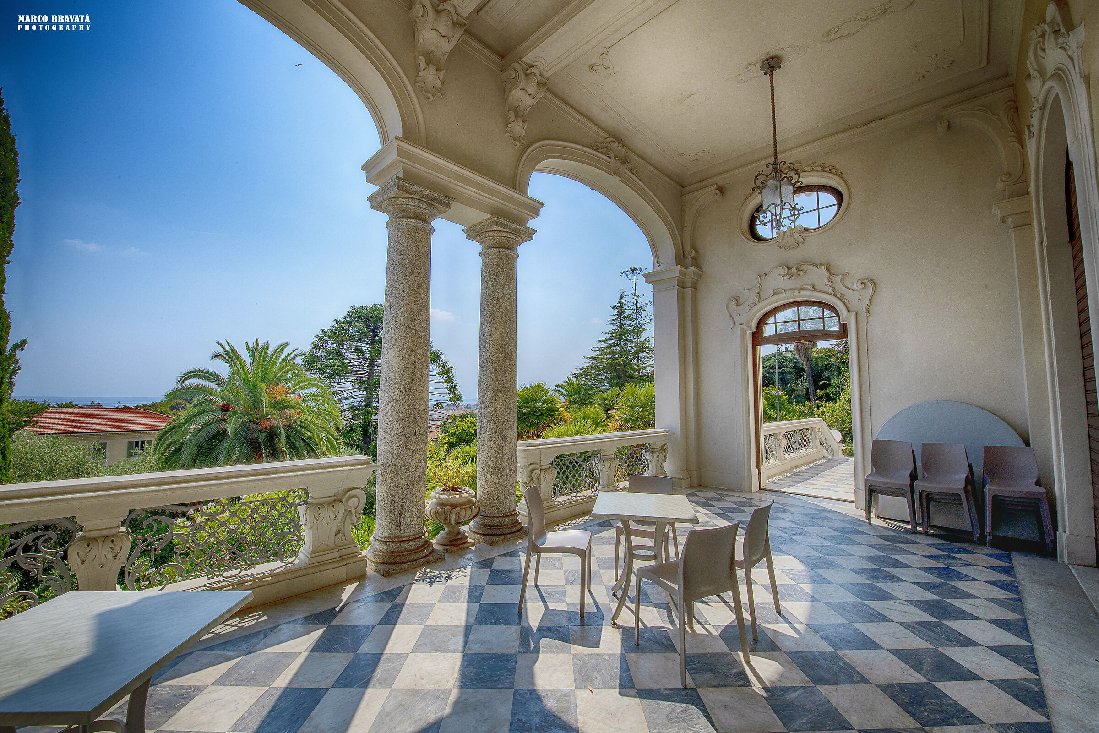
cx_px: 550
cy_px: 366
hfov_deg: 104.3
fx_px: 427
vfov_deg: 81.2
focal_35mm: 14
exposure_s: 1/125
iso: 72
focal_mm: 14
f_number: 22
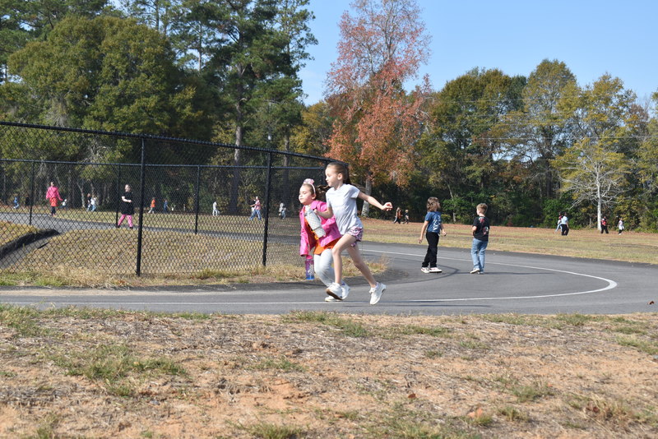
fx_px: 1316
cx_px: 329
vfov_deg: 18.9
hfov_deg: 28.1
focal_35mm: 72
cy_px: 220
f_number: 7.1
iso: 100
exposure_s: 1/250
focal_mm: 48
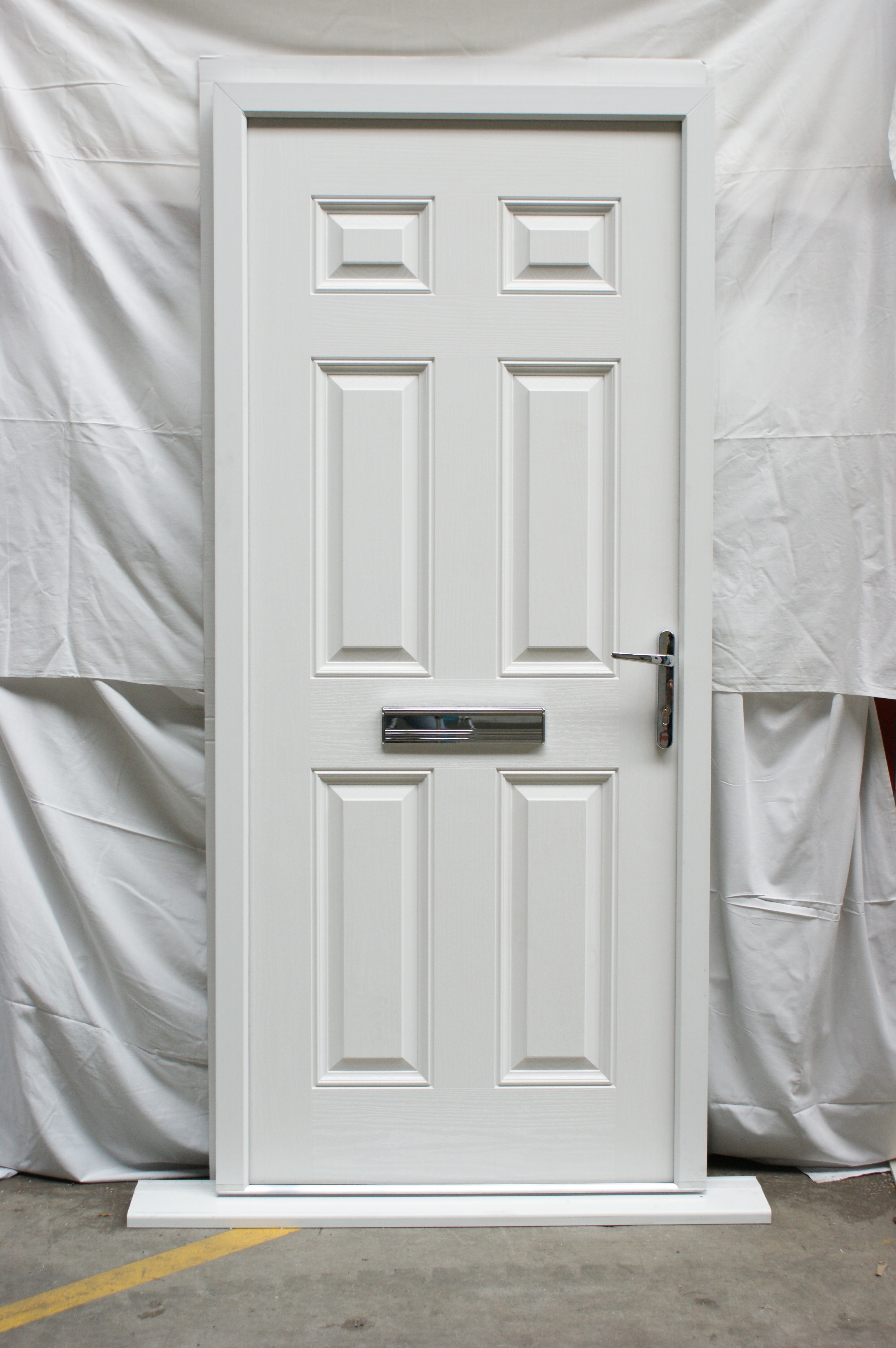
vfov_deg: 43.6
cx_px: 448
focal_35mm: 45
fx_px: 1682
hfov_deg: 29.8
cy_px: 674
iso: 400
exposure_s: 1/40
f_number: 5
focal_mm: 30
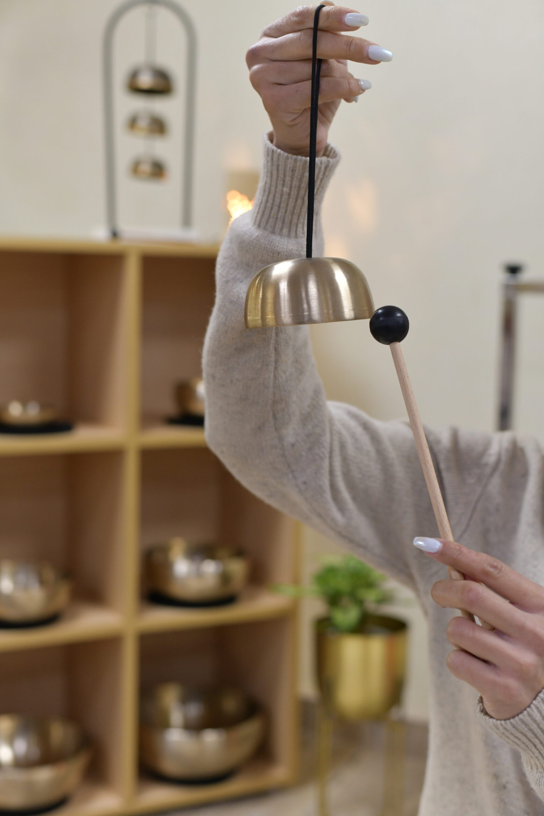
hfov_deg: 27.0
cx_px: 272
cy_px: 408
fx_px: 1133
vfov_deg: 39.6
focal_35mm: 50
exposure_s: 1/160
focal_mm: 50
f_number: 4
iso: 1250
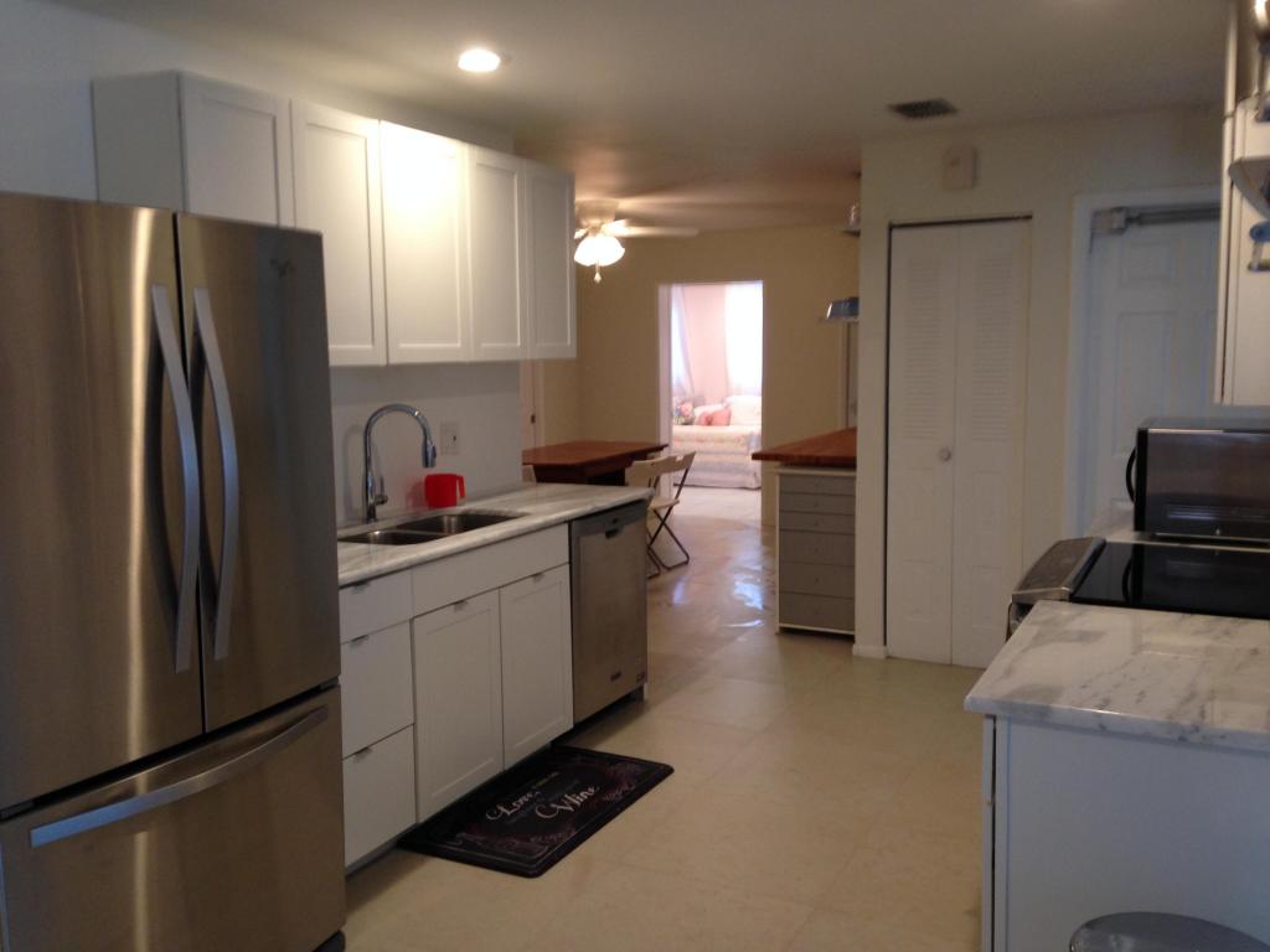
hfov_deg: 55.4
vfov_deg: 42.9
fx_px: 1211
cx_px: 635
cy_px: 476
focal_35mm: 33
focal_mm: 4.12
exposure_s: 1/20
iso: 80
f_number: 2.4
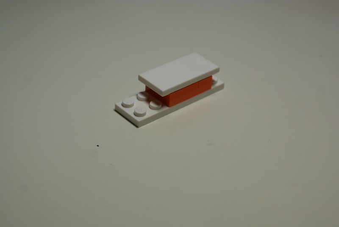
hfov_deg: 27.0
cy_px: 114
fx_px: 707
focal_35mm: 75
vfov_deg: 18.2
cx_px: 170
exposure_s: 1/80
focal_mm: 50
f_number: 5.6
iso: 160
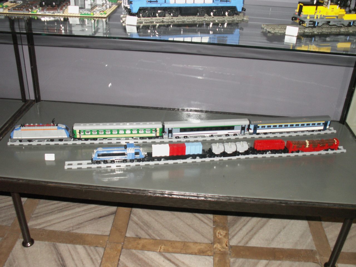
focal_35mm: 35
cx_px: 178
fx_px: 360
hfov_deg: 52.6
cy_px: 134
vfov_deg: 40.7
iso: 160
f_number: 2.8
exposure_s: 1/60
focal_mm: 5.86
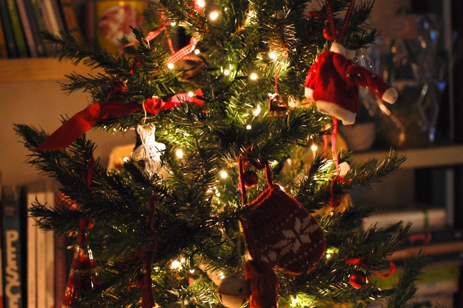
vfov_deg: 25.7
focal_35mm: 52
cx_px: 232
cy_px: 154
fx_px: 675
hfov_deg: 37.9
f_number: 3.2
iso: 800
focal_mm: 35
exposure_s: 1/40
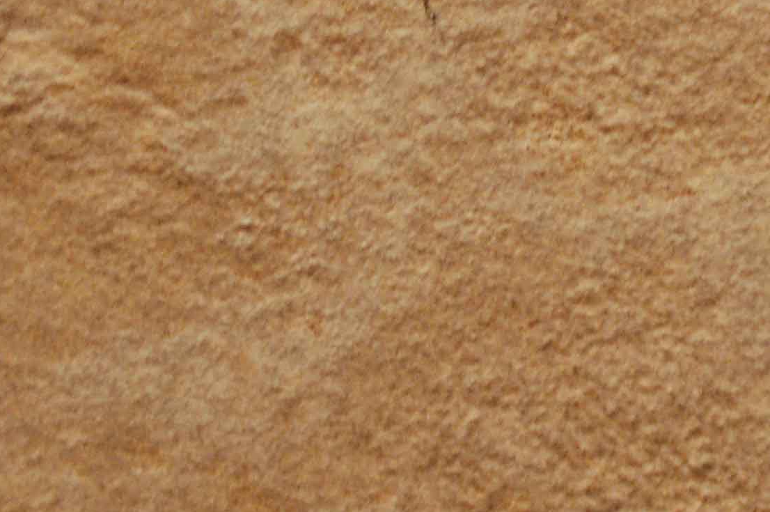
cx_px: 508
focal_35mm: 224
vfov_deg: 6.1
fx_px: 4794
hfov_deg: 9.2
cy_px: 91
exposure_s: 1/40
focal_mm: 55
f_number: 5.6
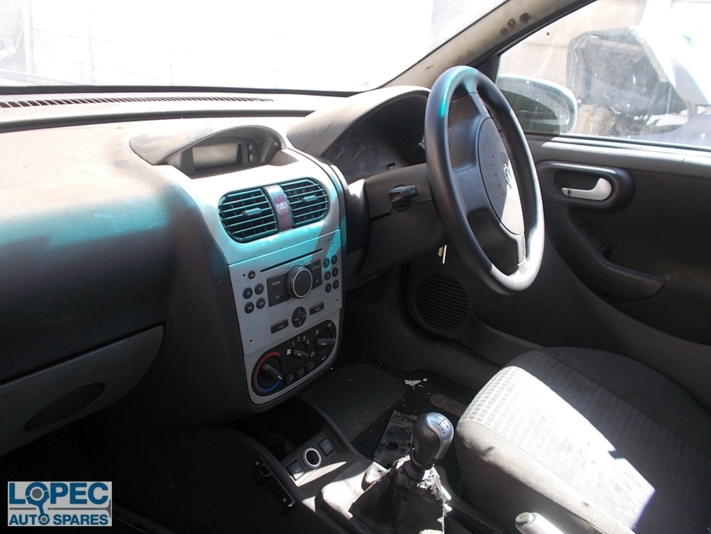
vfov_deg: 53.1
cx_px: 356
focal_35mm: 26
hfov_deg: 67.3
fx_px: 534
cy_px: 267
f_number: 3.2
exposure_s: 1/80
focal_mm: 4.6
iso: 80
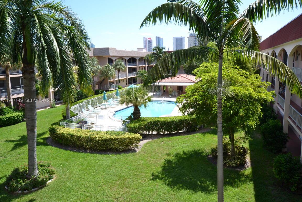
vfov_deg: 43.6
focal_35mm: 30
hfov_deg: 61.9
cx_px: 151
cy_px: 101
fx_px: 252
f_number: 7.1
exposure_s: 1/160
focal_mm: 20
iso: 100
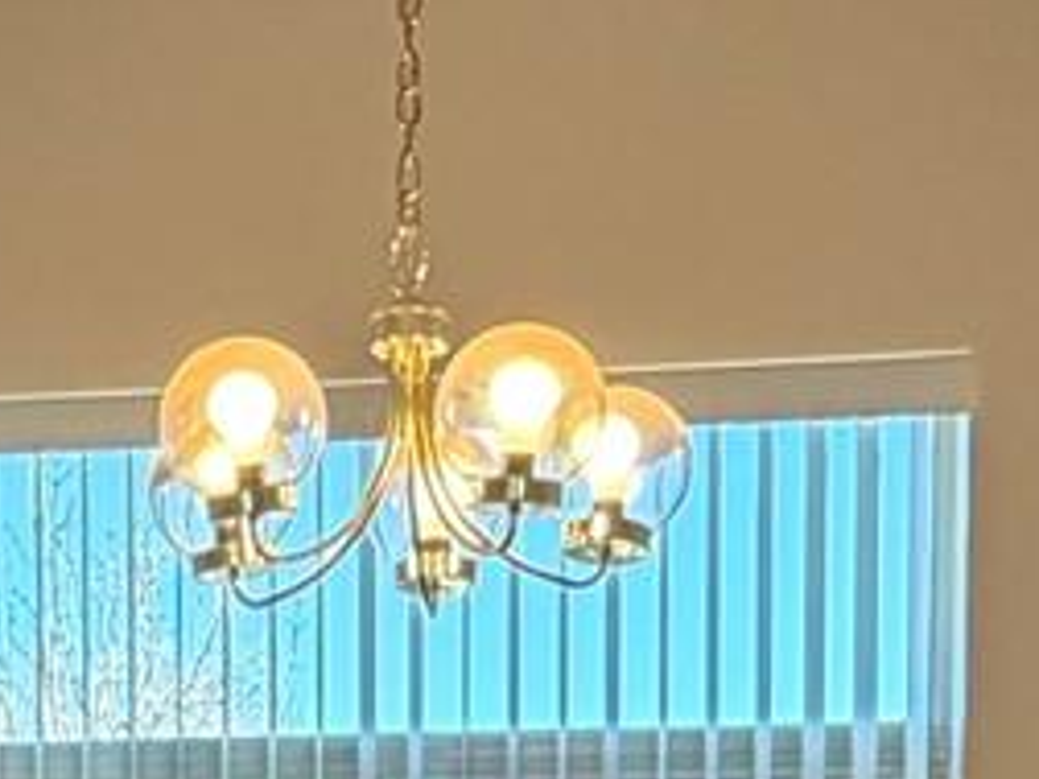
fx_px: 2671
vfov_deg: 15.2
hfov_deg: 21.4
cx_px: 66
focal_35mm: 89
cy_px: 1212
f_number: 2.2
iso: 125
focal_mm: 2.22
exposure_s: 1/120
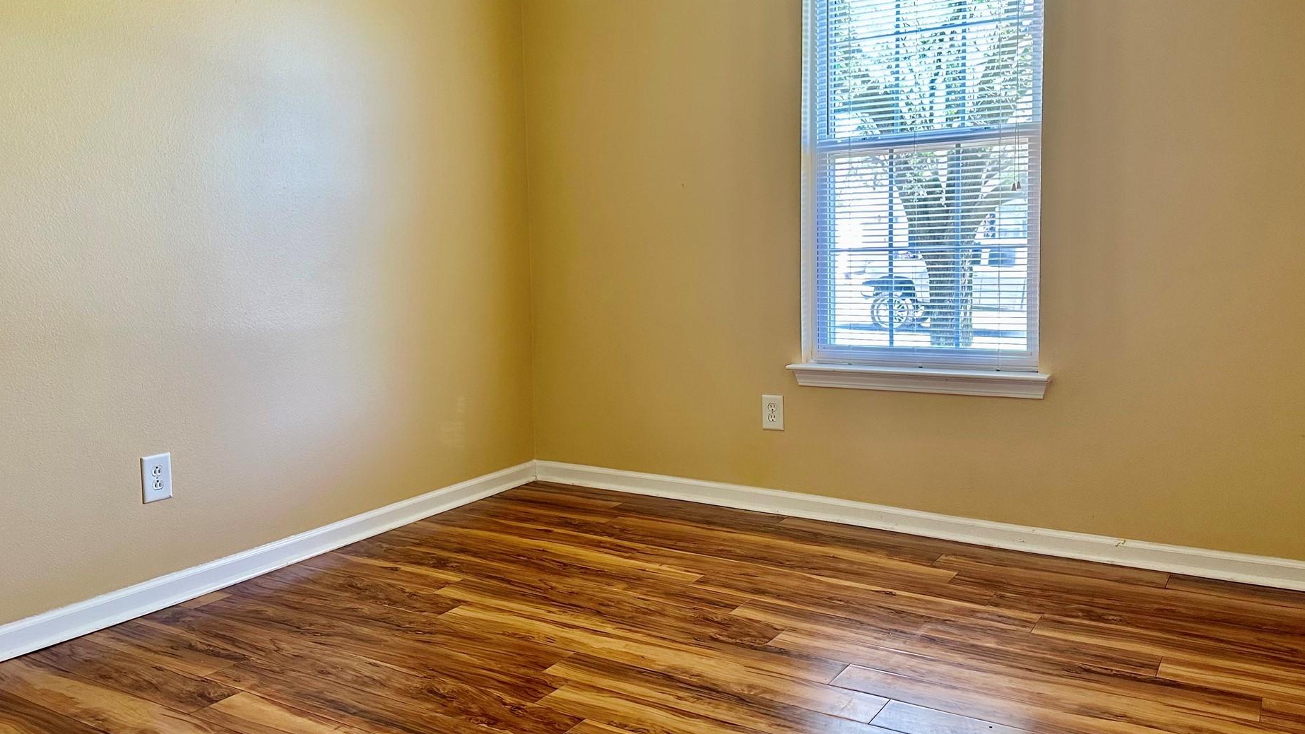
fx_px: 1004
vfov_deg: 40.1
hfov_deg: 66.1
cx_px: 648
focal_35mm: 29
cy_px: 328
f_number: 1.78
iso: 200
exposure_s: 1/60
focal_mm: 6.86
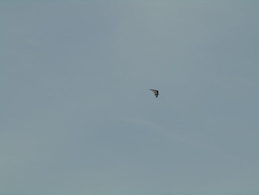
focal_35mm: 116
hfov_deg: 17.0
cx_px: 130
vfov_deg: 12.8
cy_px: 98
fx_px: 868
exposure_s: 1/59.5
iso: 50
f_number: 7.3
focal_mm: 24
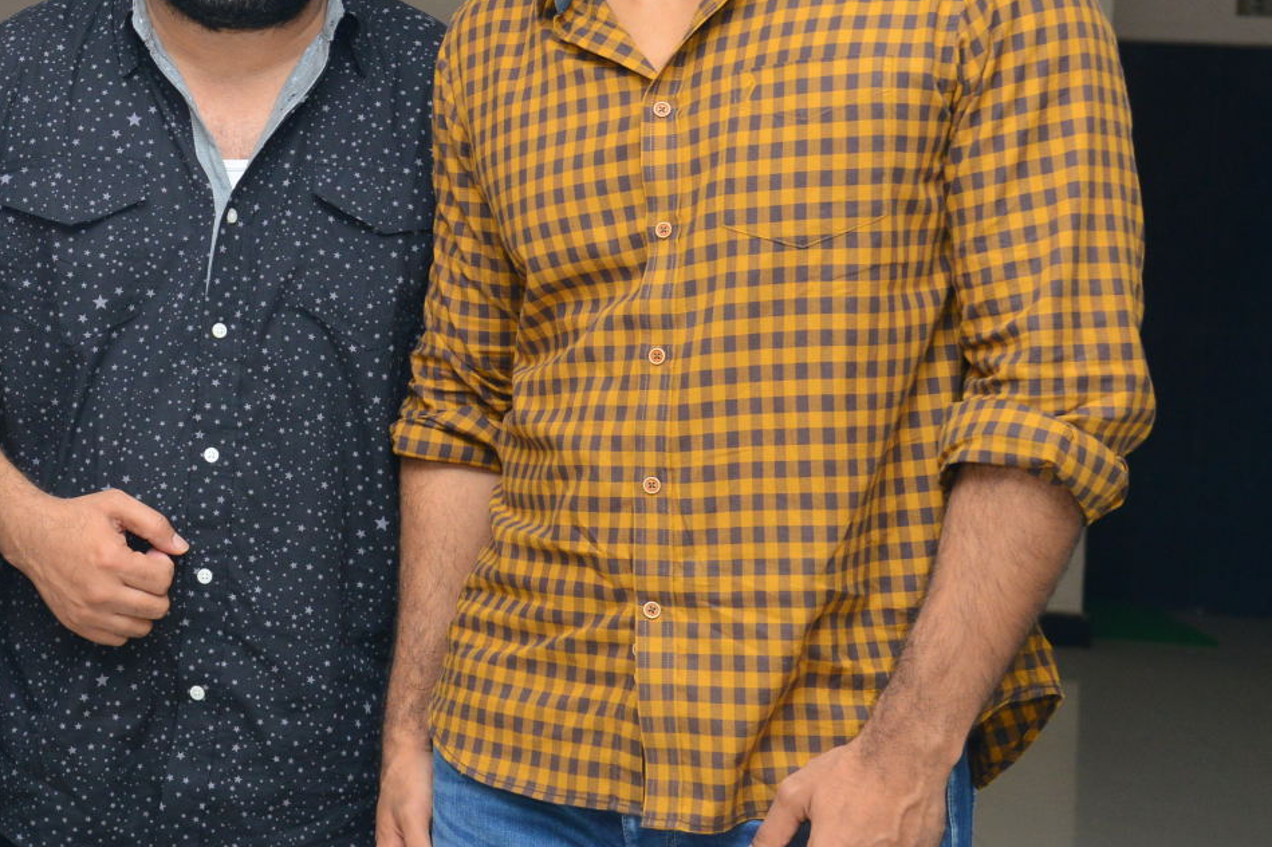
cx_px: -90
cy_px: 176
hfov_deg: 20.6
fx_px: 3355
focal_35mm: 95
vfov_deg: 14.3
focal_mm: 44
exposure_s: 1/125
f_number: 5
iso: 1250
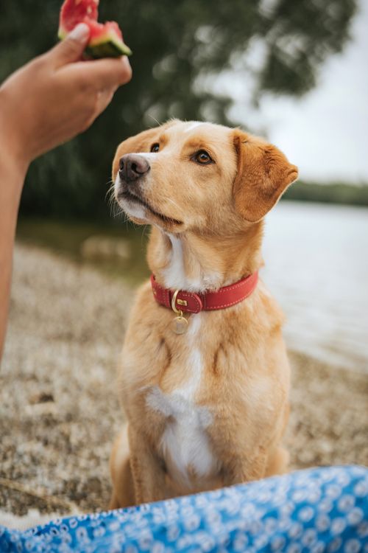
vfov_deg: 39.6
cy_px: 276
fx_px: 767
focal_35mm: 50
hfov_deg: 27.0
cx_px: 184
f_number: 2
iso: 250
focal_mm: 50
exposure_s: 1/4000
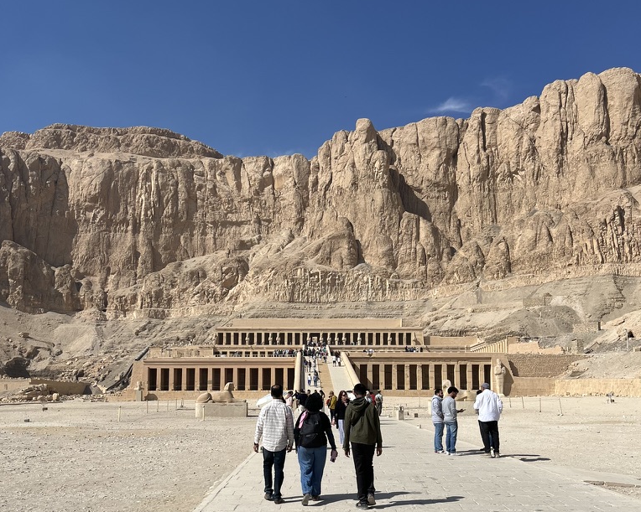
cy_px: 346
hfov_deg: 52.9
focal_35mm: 34
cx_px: 320
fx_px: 645
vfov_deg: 42.7
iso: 50
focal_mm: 5.1
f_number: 1.6
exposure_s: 1/8403
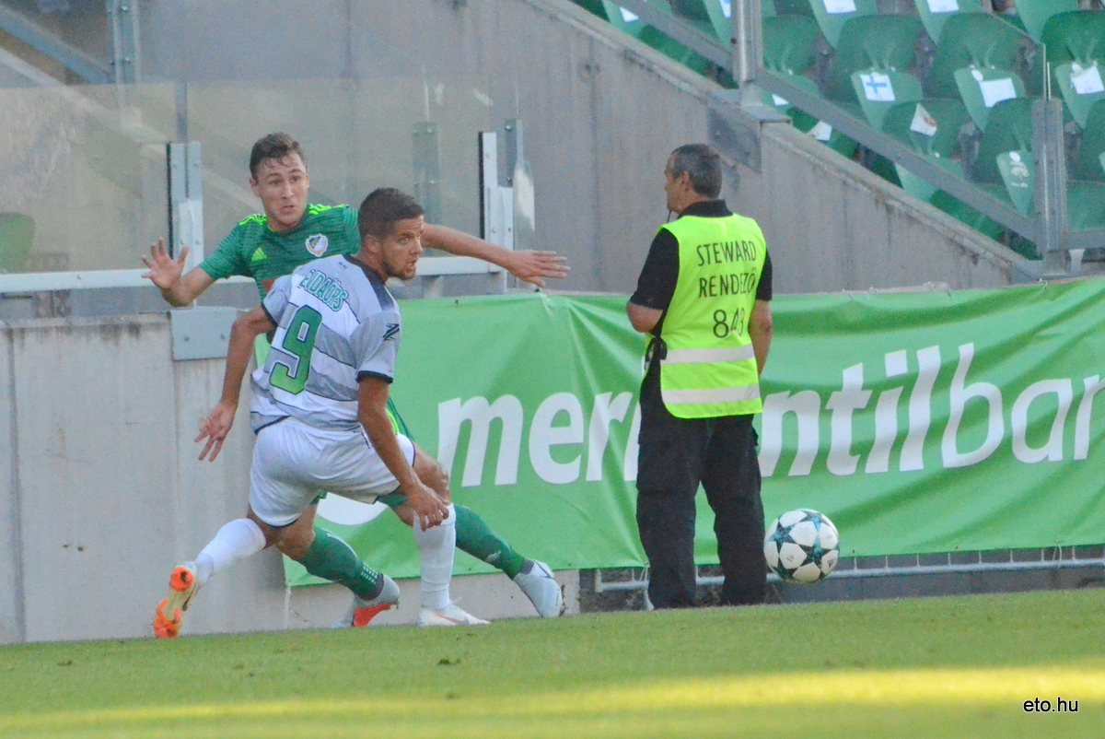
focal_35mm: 450
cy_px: 370
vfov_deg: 3.1
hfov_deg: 4.6
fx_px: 13822
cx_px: 552
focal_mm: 300
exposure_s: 1/4000
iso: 6400
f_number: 8
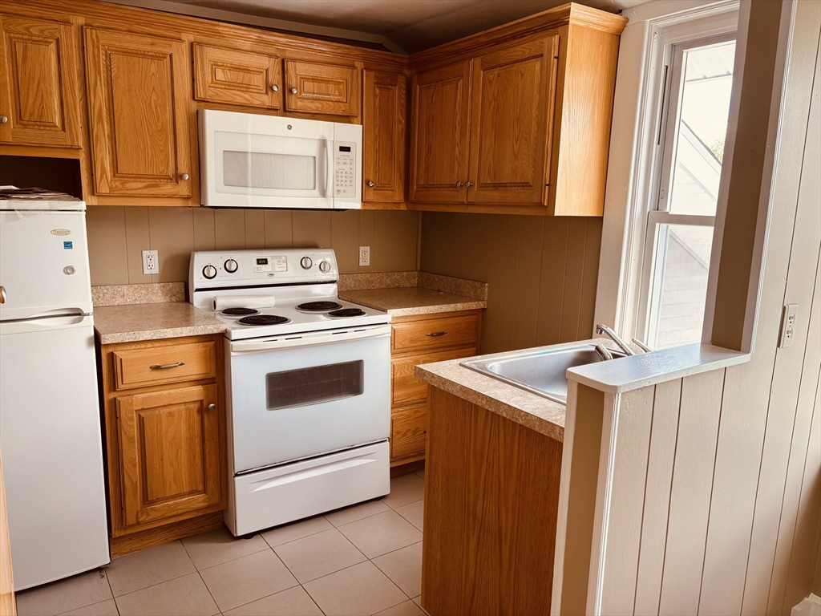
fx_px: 617
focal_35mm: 26
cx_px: 410
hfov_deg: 67.3
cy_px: 308
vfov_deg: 53.1
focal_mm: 5.96
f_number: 1.6
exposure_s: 1/121
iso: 64
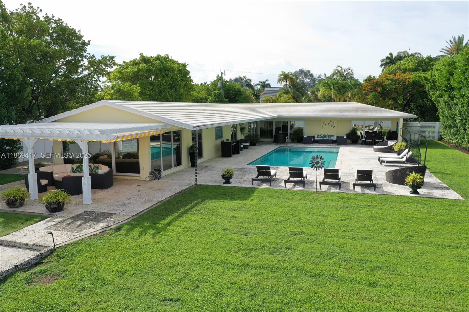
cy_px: 156
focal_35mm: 28
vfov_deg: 46.4
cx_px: 234
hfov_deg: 65.5
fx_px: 365
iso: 100
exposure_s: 1/320
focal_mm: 10.26
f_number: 6.3
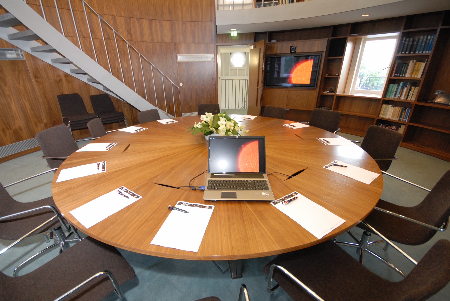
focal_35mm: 15
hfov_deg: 100.3
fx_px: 188
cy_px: 150
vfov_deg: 77.5
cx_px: 225
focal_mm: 10
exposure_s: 1/30
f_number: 5
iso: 800
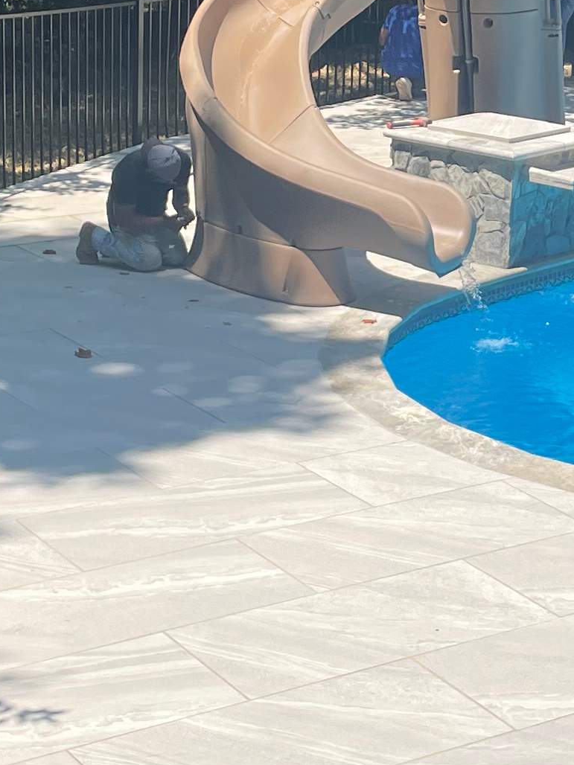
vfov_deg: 19.0
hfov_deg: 14.4
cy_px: 120
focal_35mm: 102
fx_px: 2255
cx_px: 508
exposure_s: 1/3509
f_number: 1.6
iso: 32
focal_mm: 4.2
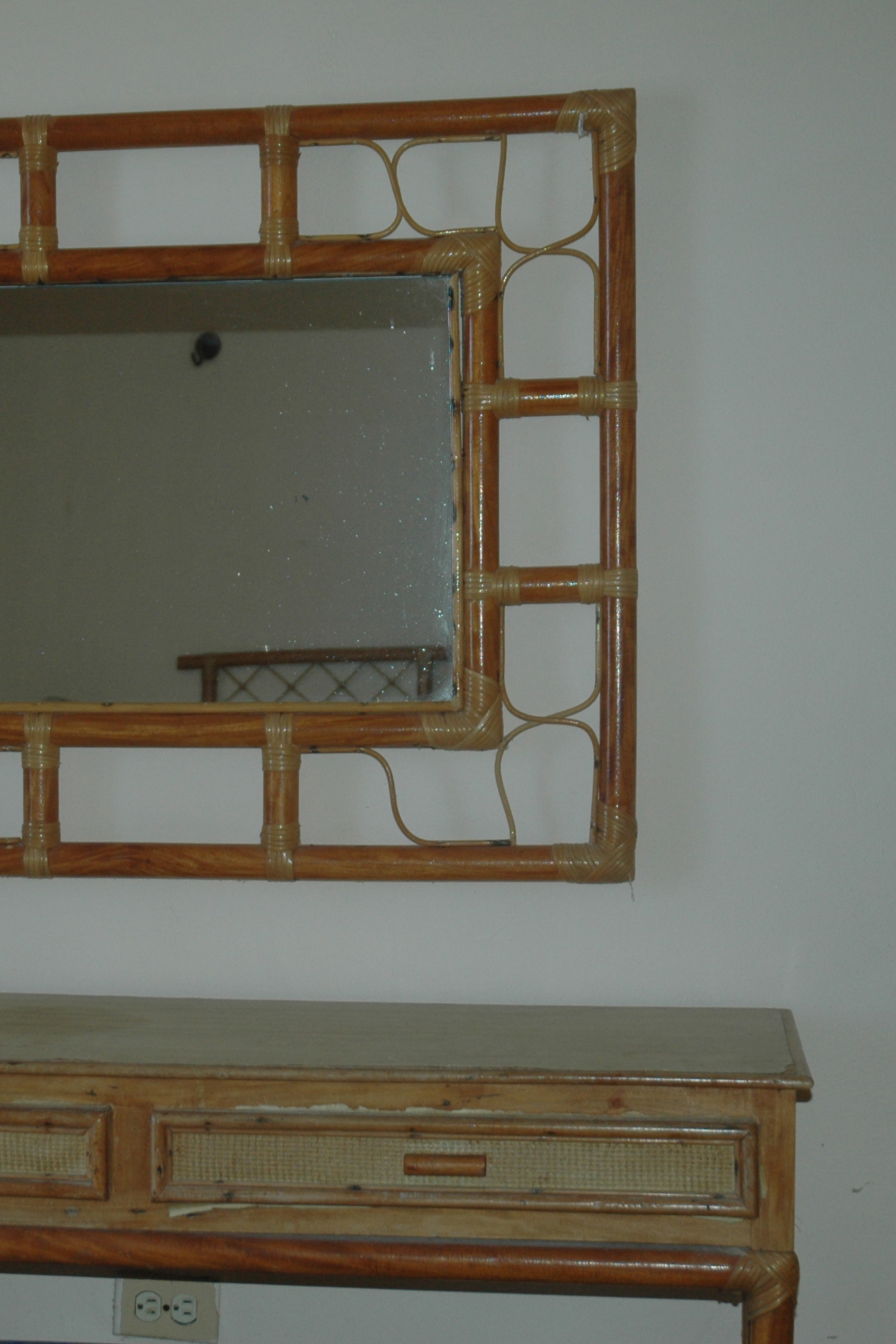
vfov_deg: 26.3
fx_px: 2875
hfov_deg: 17.5
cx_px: 155
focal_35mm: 77
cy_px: 673
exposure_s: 1/60
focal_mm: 34
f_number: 4.2
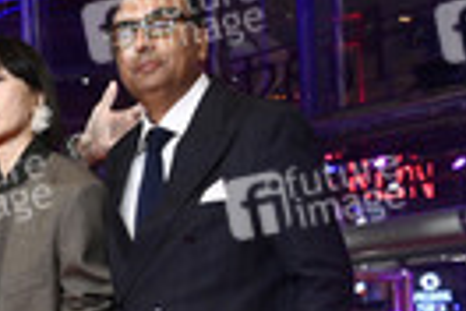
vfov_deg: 9.3
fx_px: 1864
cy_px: 463
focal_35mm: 144
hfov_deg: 13.7
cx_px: -132
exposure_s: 1/200
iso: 5000
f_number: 5.6
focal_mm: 42
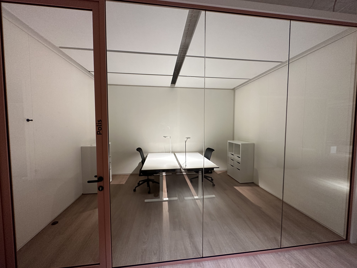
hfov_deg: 102.1
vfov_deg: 85.7
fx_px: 144
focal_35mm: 14
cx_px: 178
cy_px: 134
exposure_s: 1/70
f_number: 2.2
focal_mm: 2.22
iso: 320
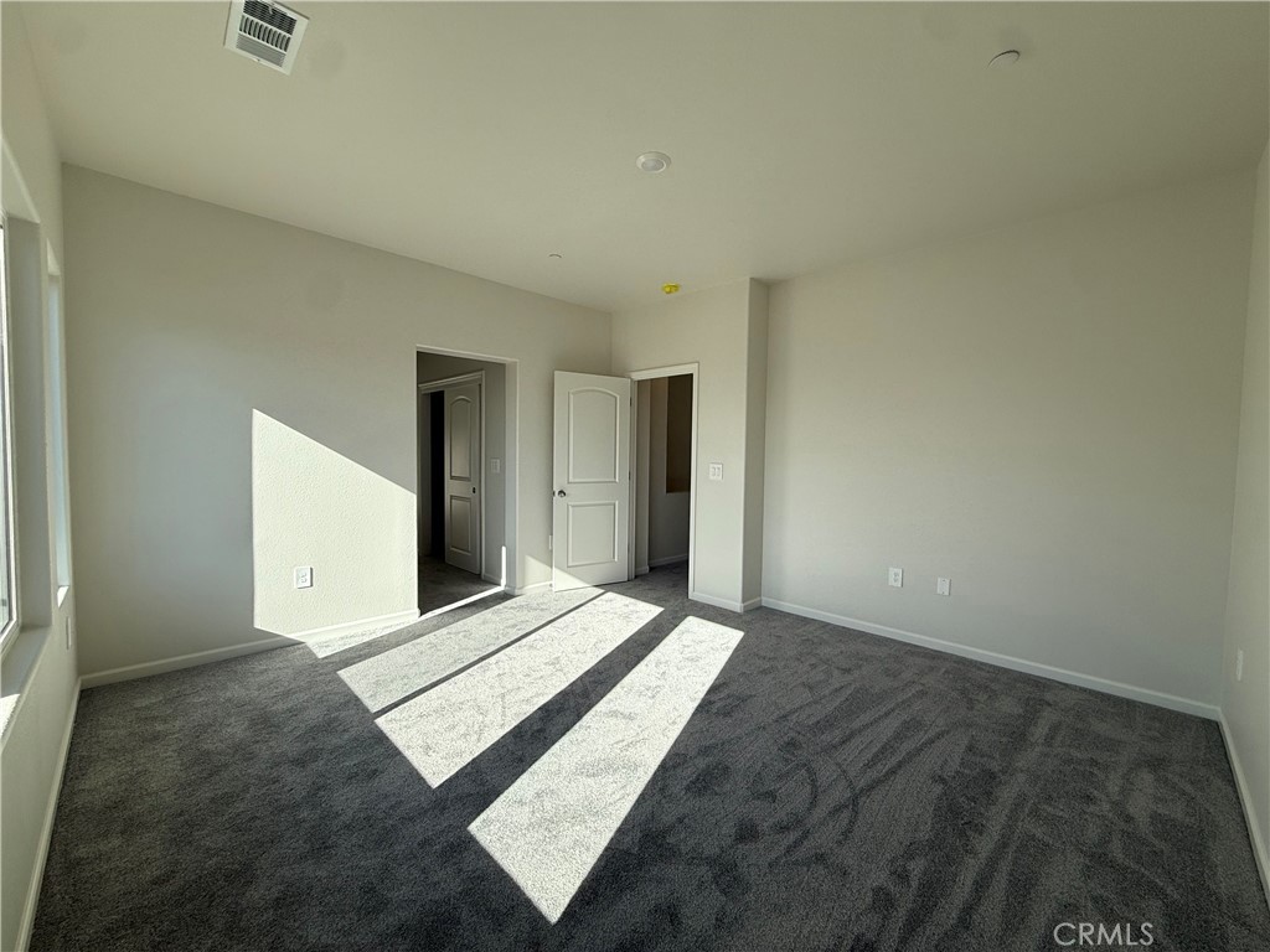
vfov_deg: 85.7
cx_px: 635
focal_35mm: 14
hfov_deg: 102.1
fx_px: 514
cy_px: 476
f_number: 2.2
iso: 50
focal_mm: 2.22
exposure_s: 1/625
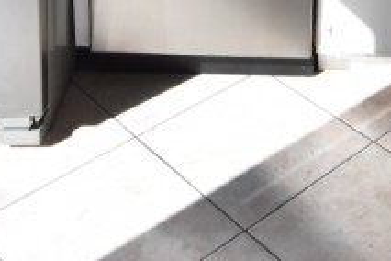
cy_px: -382
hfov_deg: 24.7
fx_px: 880
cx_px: 301
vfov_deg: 12.7
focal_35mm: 81
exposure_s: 1/3000
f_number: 3.5
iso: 800
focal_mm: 10
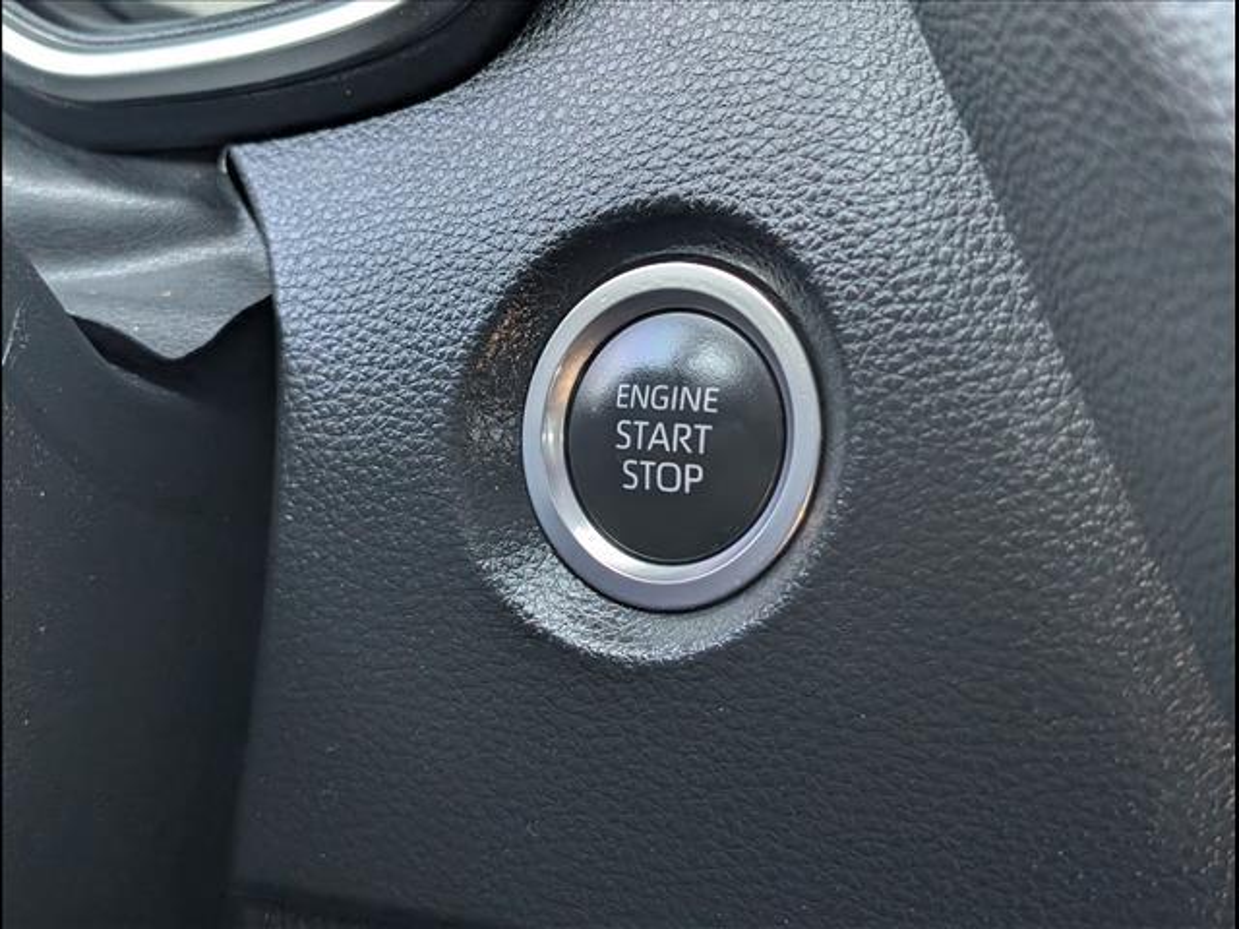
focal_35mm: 49
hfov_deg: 38.9
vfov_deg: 29.7
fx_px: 1754
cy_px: 464
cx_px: 620
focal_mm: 6.9
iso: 459
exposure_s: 1/154
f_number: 1.68
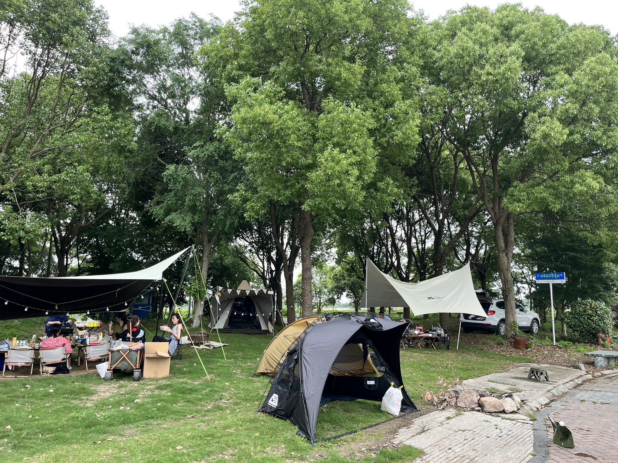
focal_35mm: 26
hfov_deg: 67.3
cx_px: 309
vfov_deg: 53.1
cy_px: 232
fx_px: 464
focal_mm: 5.1
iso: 40
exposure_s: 1/173
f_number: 1.6
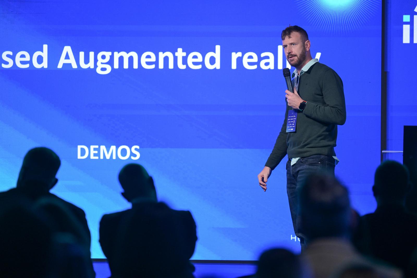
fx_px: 2317
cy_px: 139
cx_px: 208
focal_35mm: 200
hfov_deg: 10.3
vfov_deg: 6.9
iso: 1600
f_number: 2.8
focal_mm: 200
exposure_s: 1/320
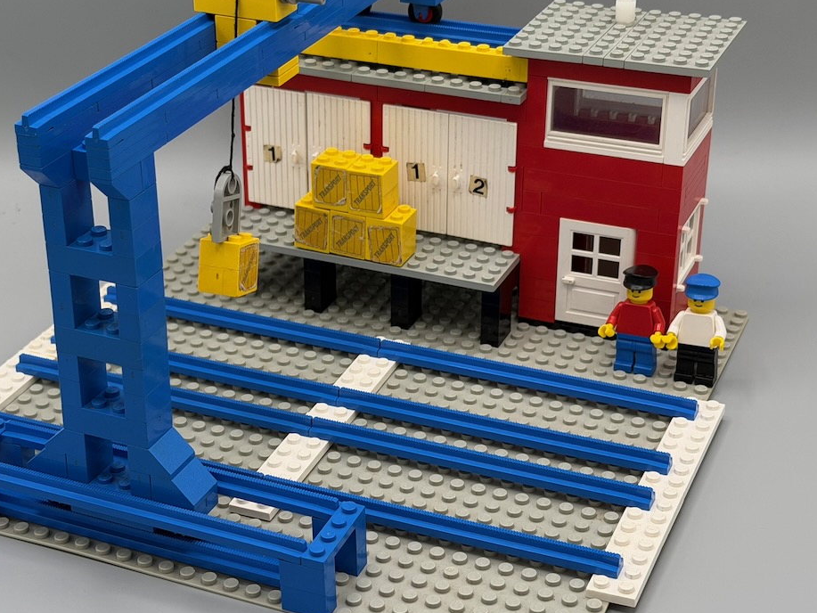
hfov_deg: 28.9
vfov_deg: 21.9
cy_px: 295
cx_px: 363
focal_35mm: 67
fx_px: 1582
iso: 64
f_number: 1.78
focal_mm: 6.76
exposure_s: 1/469
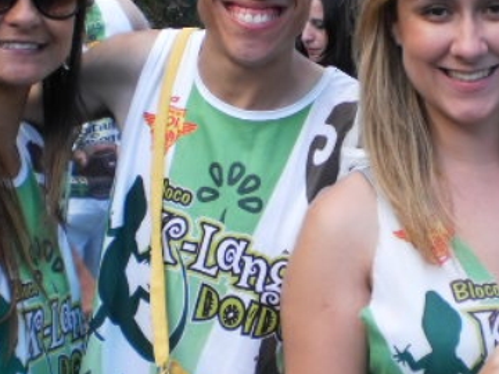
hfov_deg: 24.4
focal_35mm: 80
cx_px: 266
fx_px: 1153
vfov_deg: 18.4
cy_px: 132
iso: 100
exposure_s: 1/125
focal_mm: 6.3
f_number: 3.1
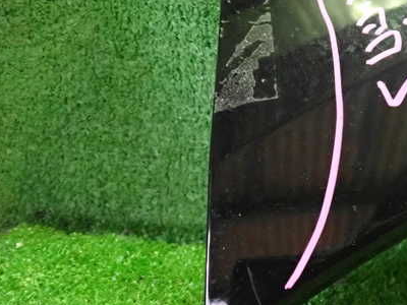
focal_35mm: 45
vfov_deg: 32.1
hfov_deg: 41.3
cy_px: 122
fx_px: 529
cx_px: 283
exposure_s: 1/50
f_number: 2.3
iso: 2500
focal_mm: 5.4
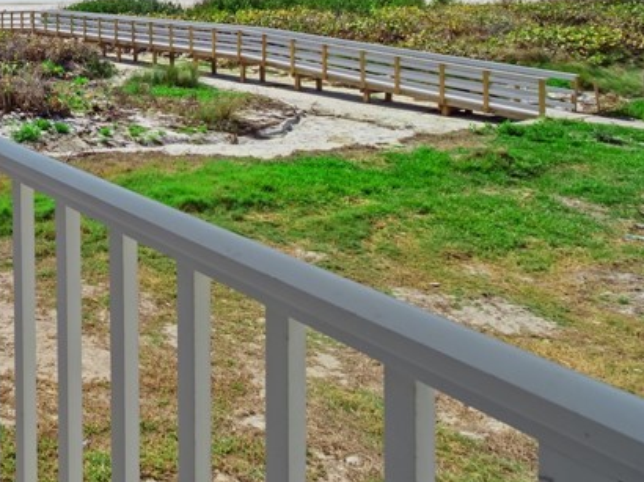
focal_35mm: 35
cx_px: -134
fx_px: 651
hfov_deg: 38.5
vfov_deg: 35.9
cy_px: -19
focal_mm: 7
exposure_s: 1/400
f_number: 7.1
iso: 200
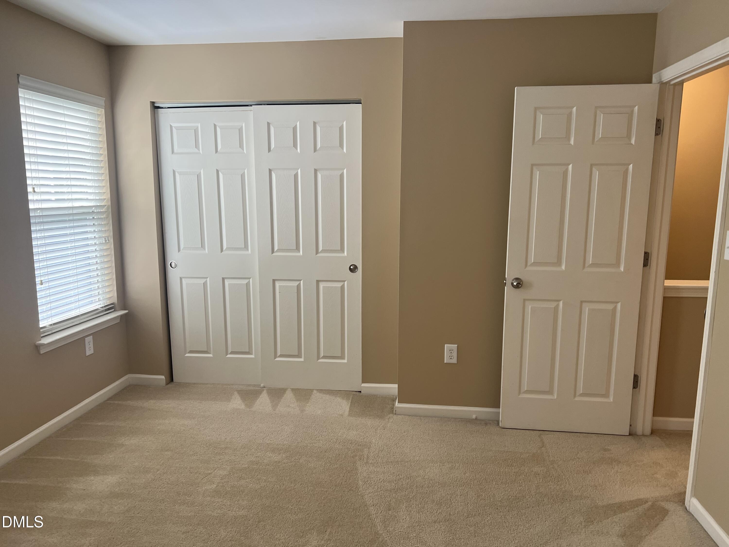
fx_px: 548
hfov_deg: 67.3
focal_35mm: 26
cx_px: 364
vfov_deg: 53.1
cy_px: 274
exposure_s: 1/120
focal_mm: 5.7
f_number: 1.5
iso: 100
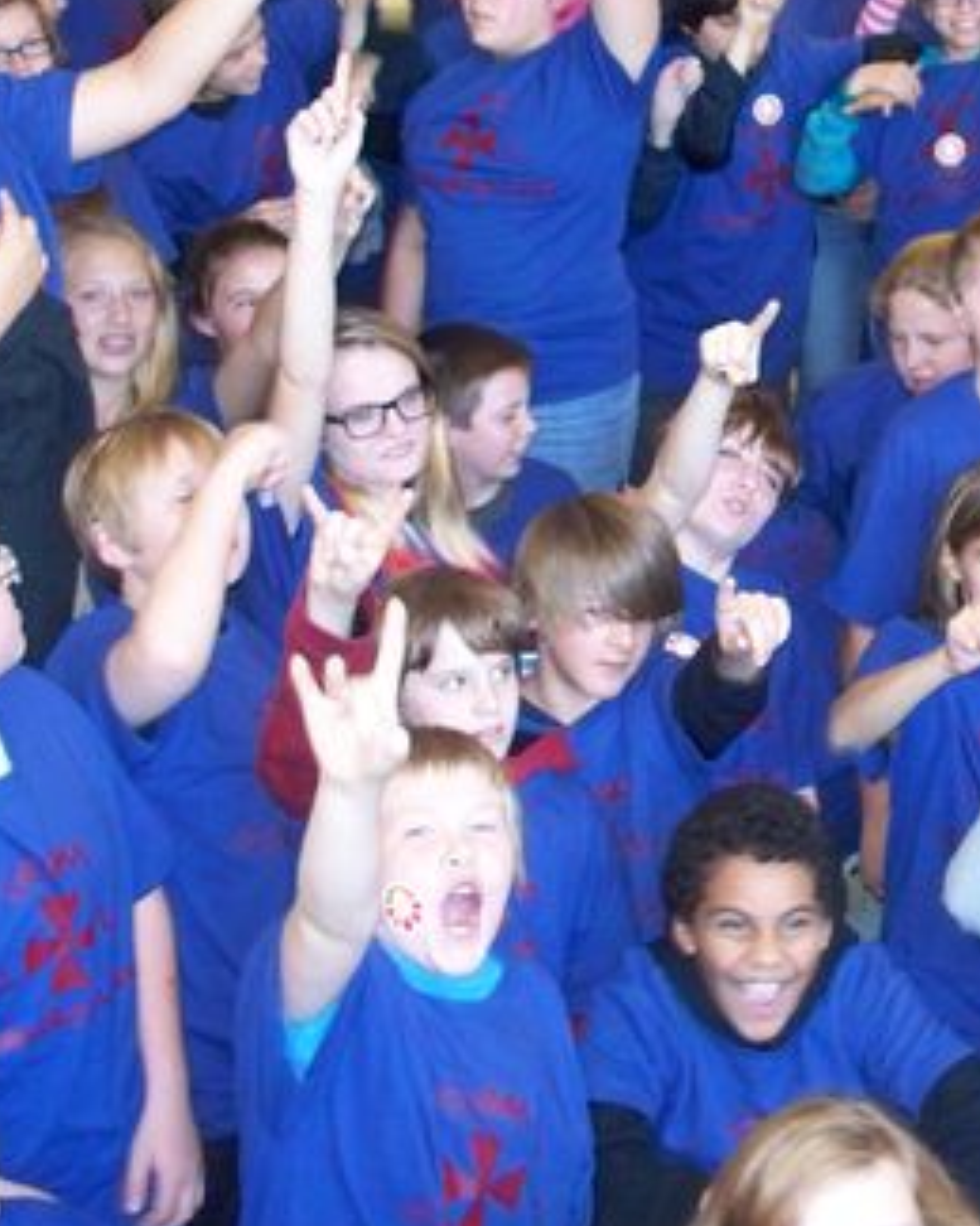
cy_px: 269
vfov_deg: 24.1
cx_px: 950
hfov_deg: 19.2
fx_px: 2829
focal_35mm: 78
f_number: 2.8
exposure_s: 1/30
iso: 320
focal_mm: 7.54
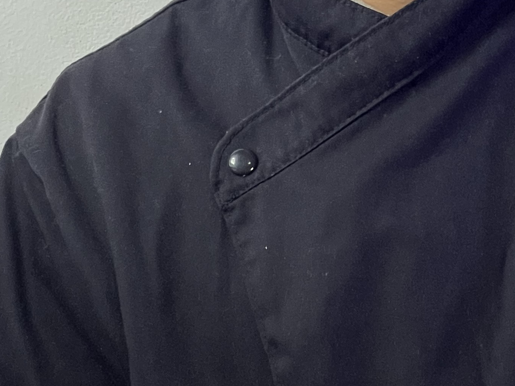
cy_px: -168
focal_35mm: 229
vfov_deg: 6.4
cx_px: 461
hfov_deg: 8.6
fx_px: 3407
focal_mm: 9
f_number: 2.8
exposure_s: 1/108
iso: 160
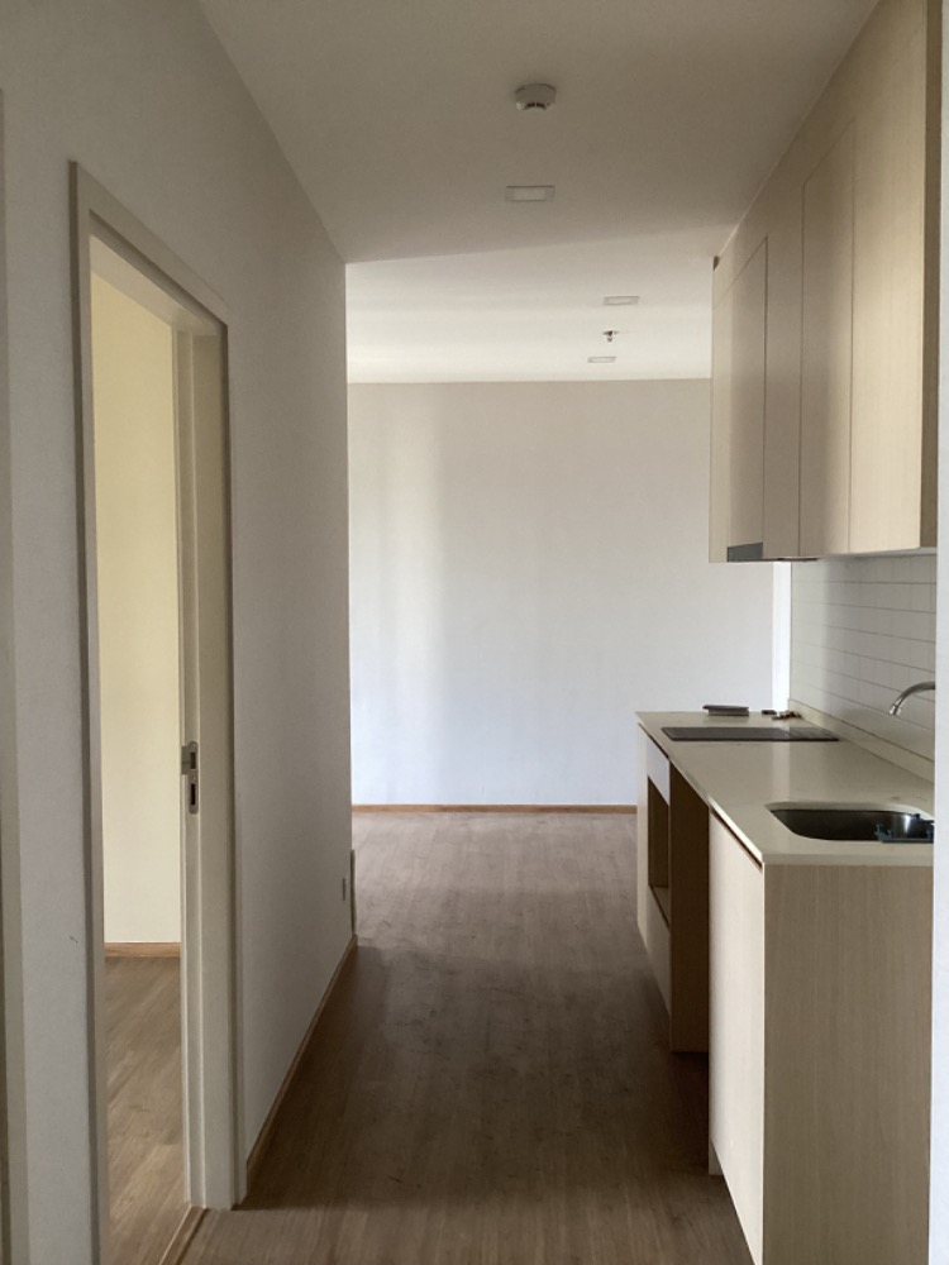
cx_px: 474
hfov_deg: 45.4
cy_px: 632
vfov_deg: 58.4
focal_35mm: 31
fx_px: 1133
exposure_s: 1/60
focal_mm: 3.3
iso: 200
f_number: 2.4
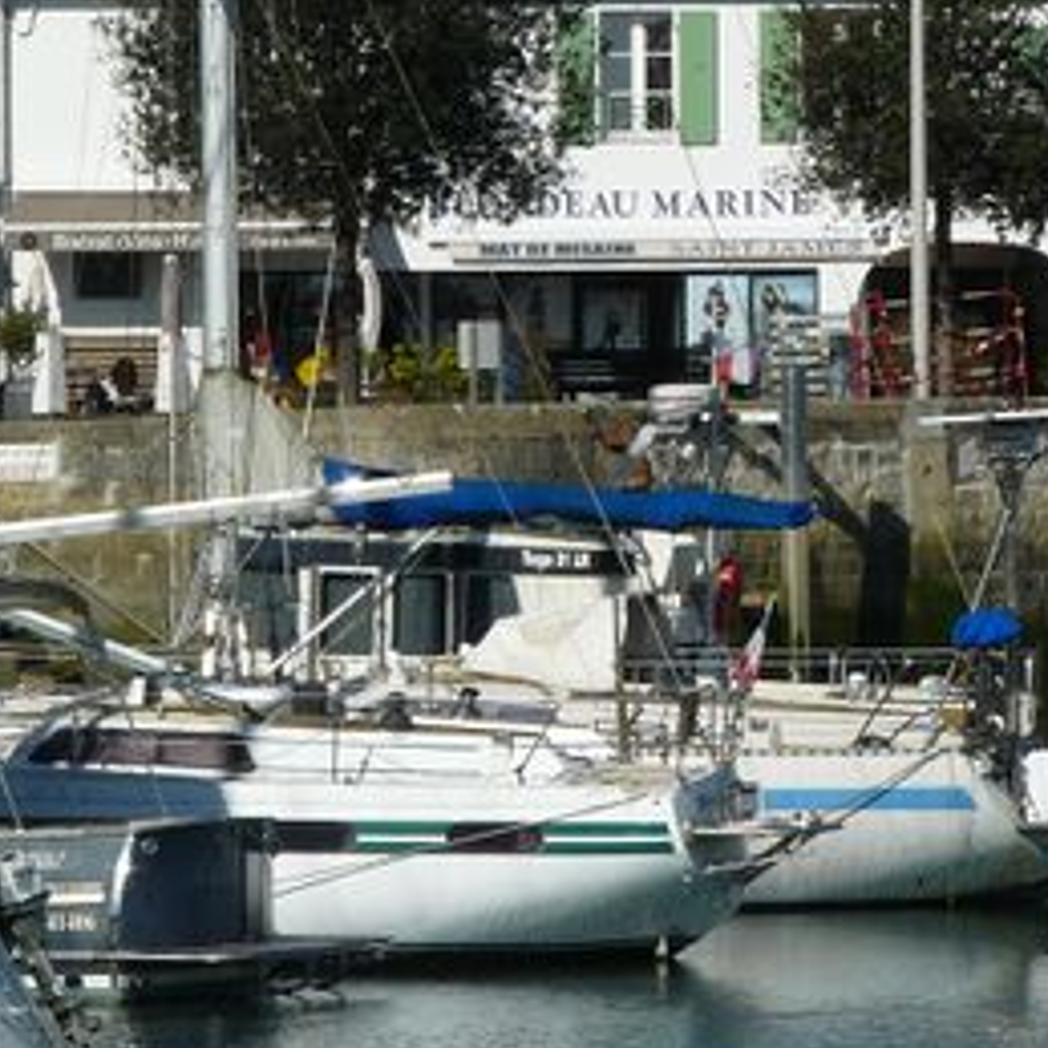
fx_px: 12468
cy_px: 223
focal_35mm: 364
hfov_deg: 4.8
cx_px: 566
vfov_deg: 4.8
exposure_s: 1/400
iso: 100
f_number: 8
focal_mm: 29.7
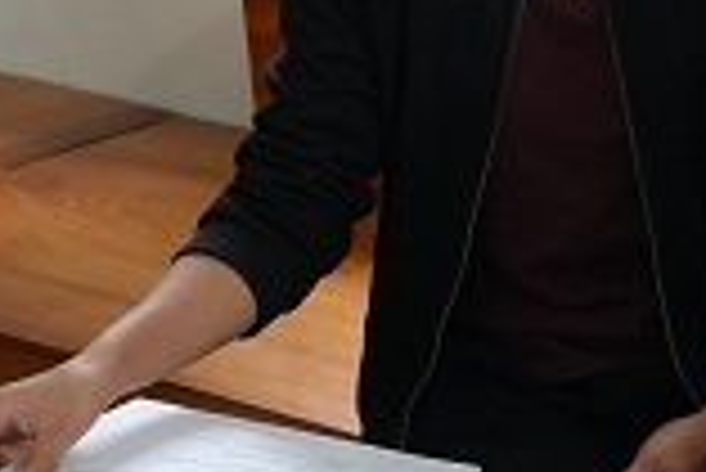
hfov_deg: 12.7
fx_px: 2925
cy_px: 200
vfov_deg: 9.2
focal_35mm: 149
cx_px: 1192
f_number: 4
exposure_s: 1/60
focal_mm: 24
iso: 2500
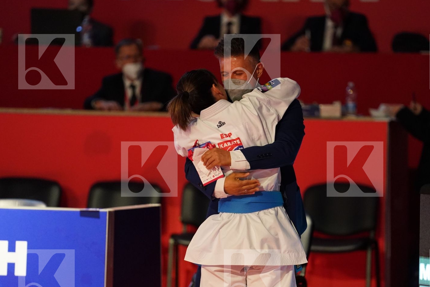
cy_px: 169
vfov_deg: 5.4
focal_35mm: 254
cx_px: 252
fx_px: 3034
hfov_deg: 8.1
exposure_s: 1/250
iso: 5000
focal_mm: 200
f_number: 2.8
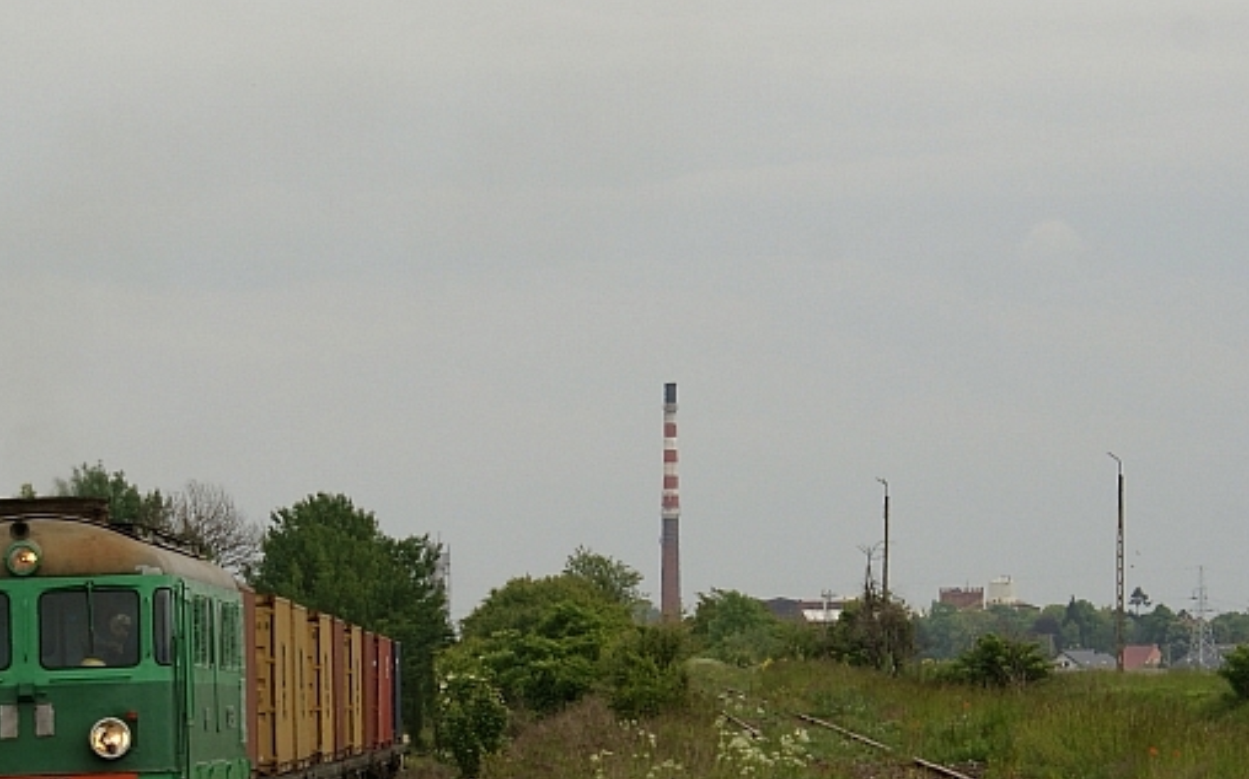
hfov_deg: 9.7
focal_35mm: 216
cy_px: 512
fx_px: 7349
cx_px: 551
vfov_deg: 6.1
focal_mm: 70
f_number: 11
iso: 100
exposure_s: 1/160
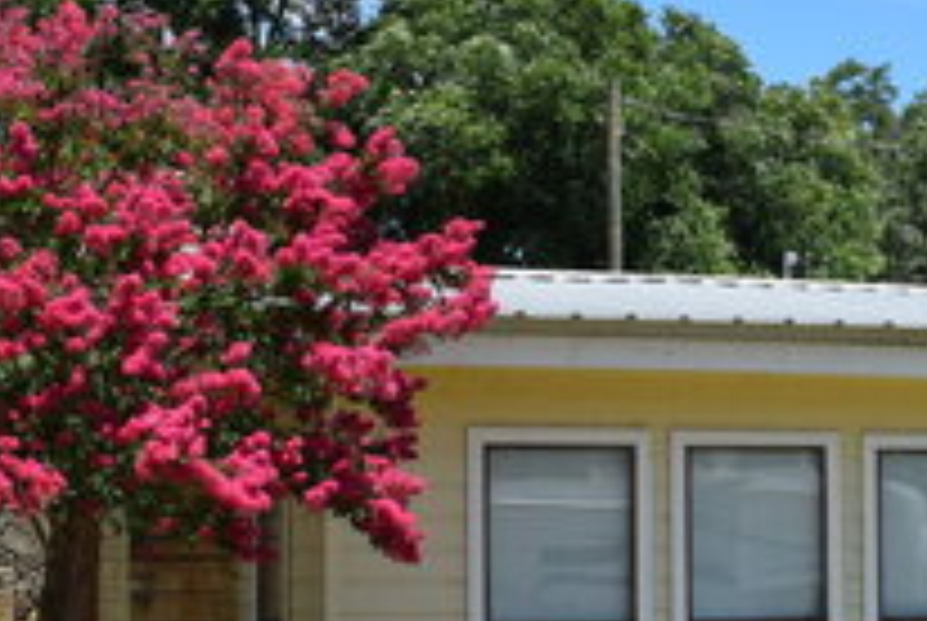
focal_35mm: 93
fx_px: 2398
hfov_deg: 21.0
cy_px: 488
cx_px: 981
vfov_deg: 14.7
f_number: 9
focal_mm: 20
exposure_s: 1/320
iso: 200
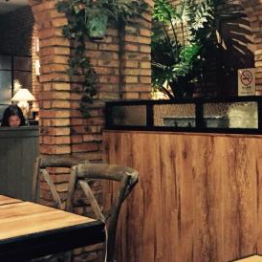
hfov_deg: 30.0
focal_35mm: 56
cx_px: 201
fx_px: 480
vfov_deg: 30.5
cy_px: 101
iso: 400
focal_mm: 4.15
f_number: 2.2
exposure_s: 1/17
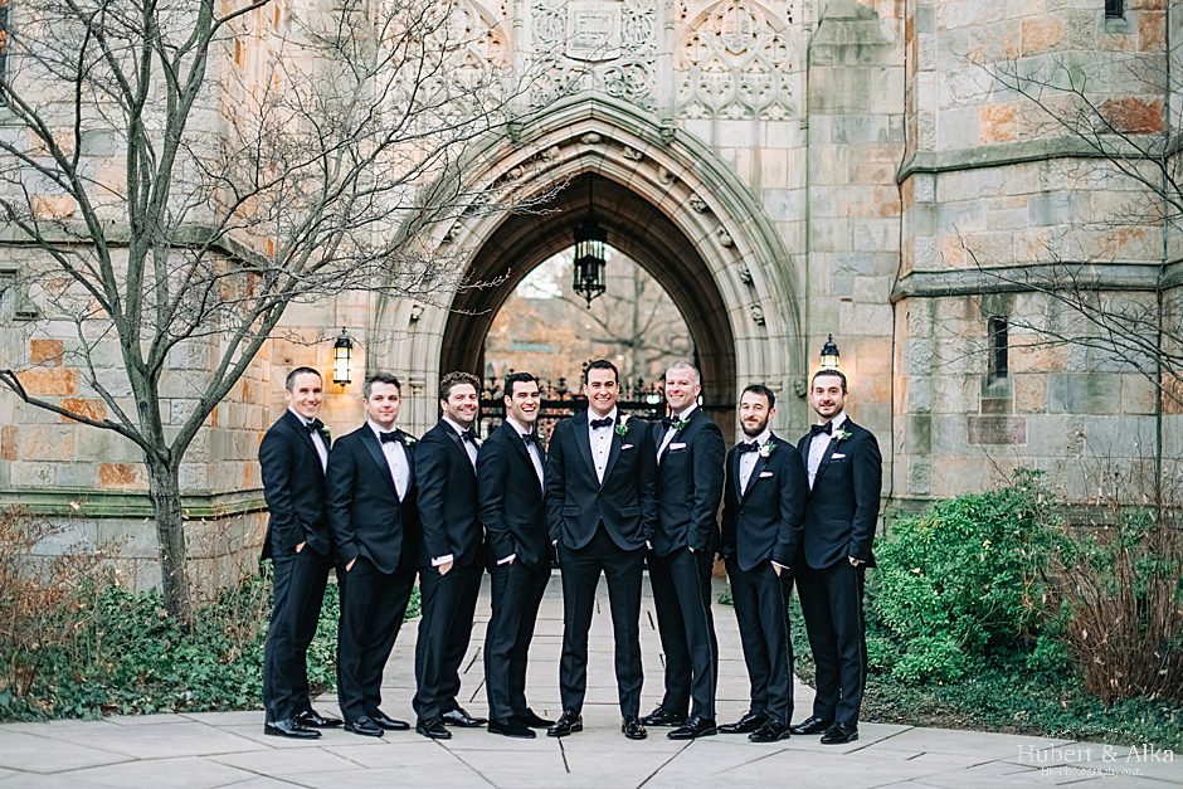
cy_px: 394
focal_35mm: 50
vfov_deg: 27.0
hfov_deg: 39.6
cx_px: 592
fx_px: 1643
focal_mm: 50
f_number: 1.8
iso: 500
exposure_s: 1/400
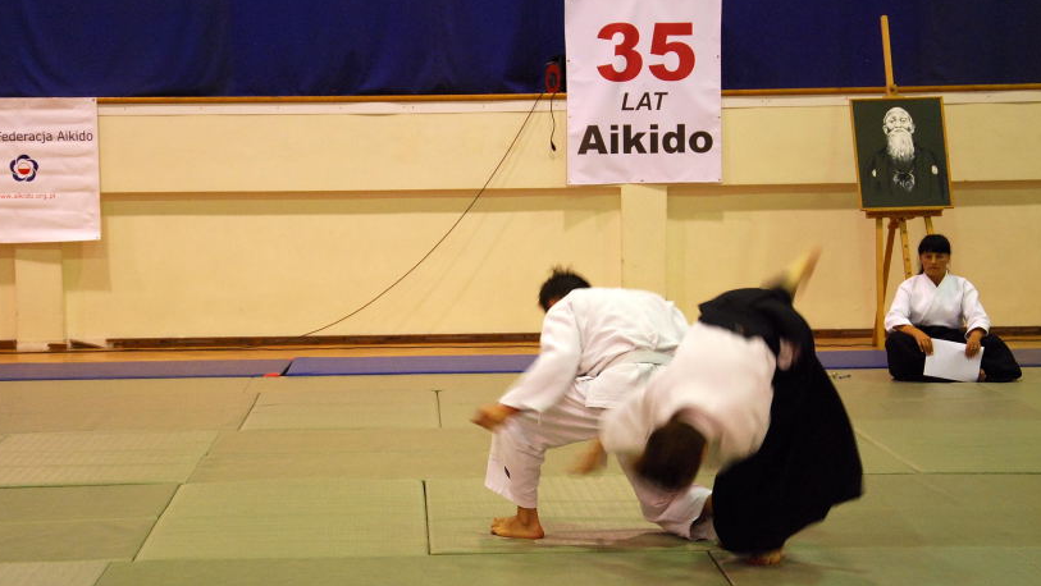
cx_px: 493
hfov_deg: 21.6
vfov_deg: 12.2
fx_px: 2734
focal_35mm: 99
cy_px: 319
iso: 800
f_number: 5
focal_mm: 50
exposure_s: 1/40
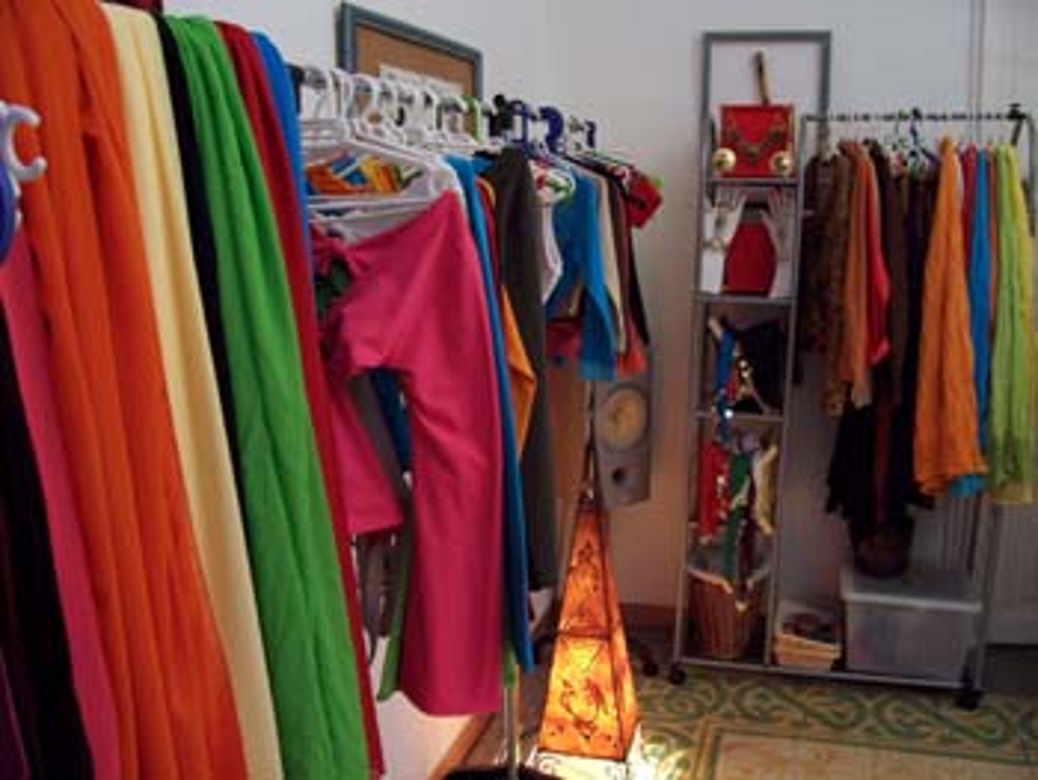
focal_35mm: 34
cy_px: 390
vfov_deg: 41.8
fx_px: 1020
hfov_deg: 53.9
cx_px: 519
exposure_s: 1/8
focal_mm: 5.6
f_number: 2.7
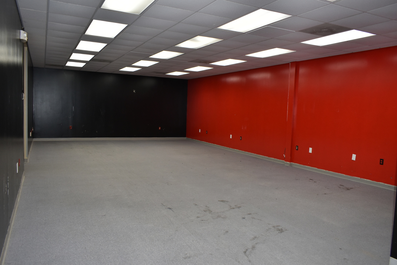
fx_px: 298
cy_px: 132
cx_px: 198
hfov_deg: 67.4
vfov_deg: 47.9
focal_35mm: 27
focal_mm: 18
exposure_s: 1/200
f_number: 5
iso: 640
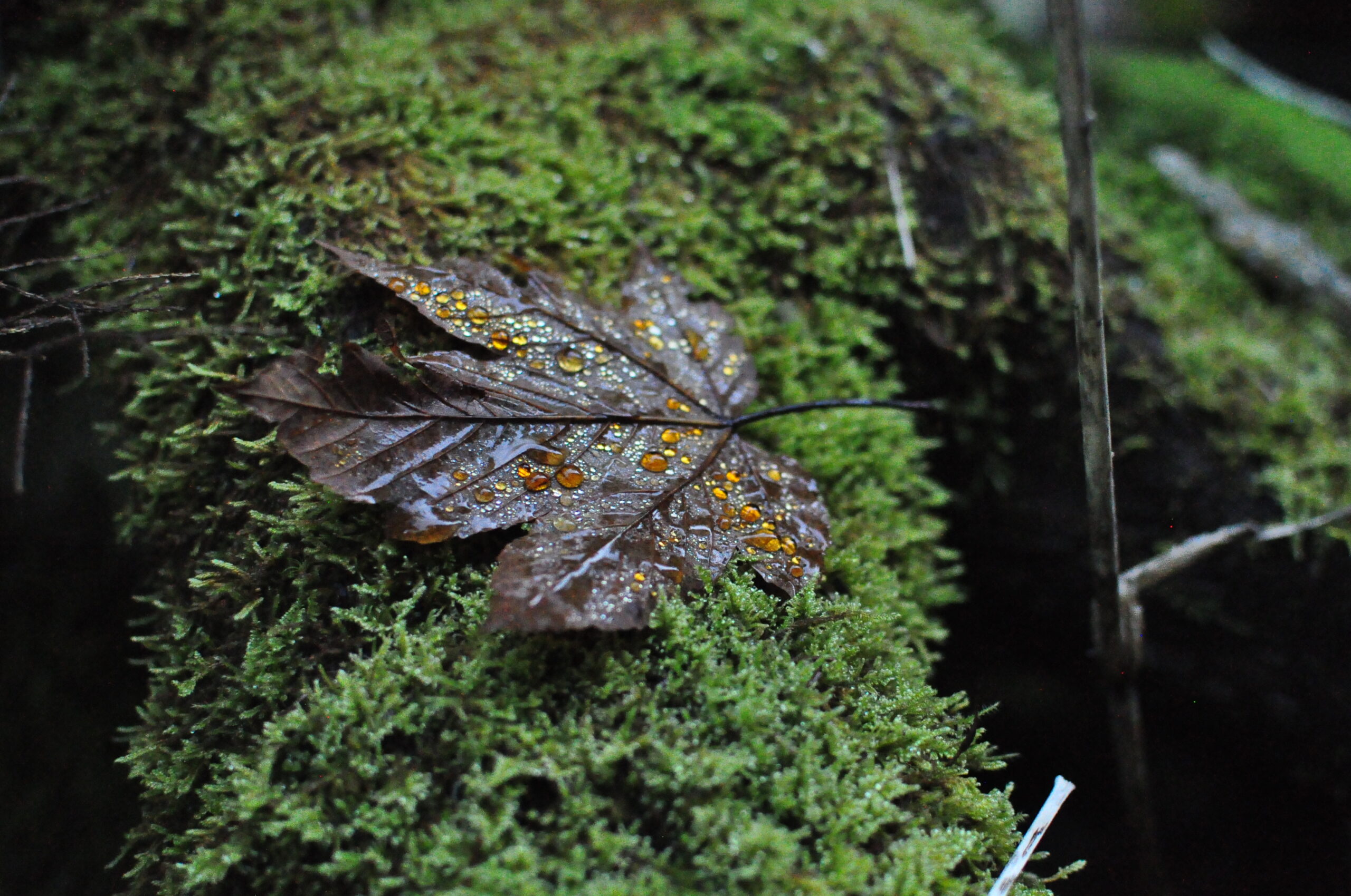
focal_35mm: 52
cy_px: 448
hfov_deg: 37.9
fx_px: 1968
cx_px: 676
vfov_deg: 25.7
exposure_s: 1/4000
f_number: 2.8
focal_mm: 35
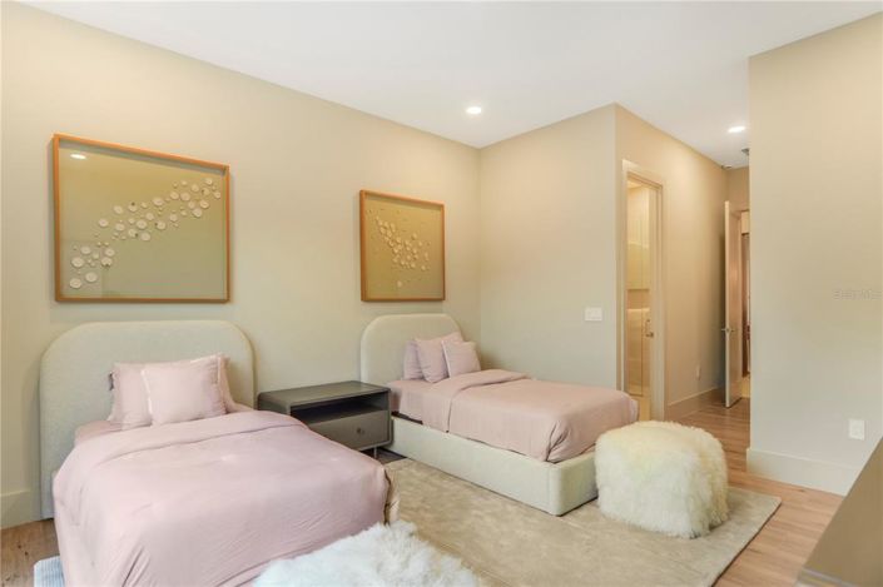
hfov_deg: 90.0
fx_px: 441
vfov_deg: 67.3
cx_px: 442
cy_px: 294
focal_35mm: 18
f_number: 2.2
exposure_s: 1/50
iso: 100
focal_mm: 12
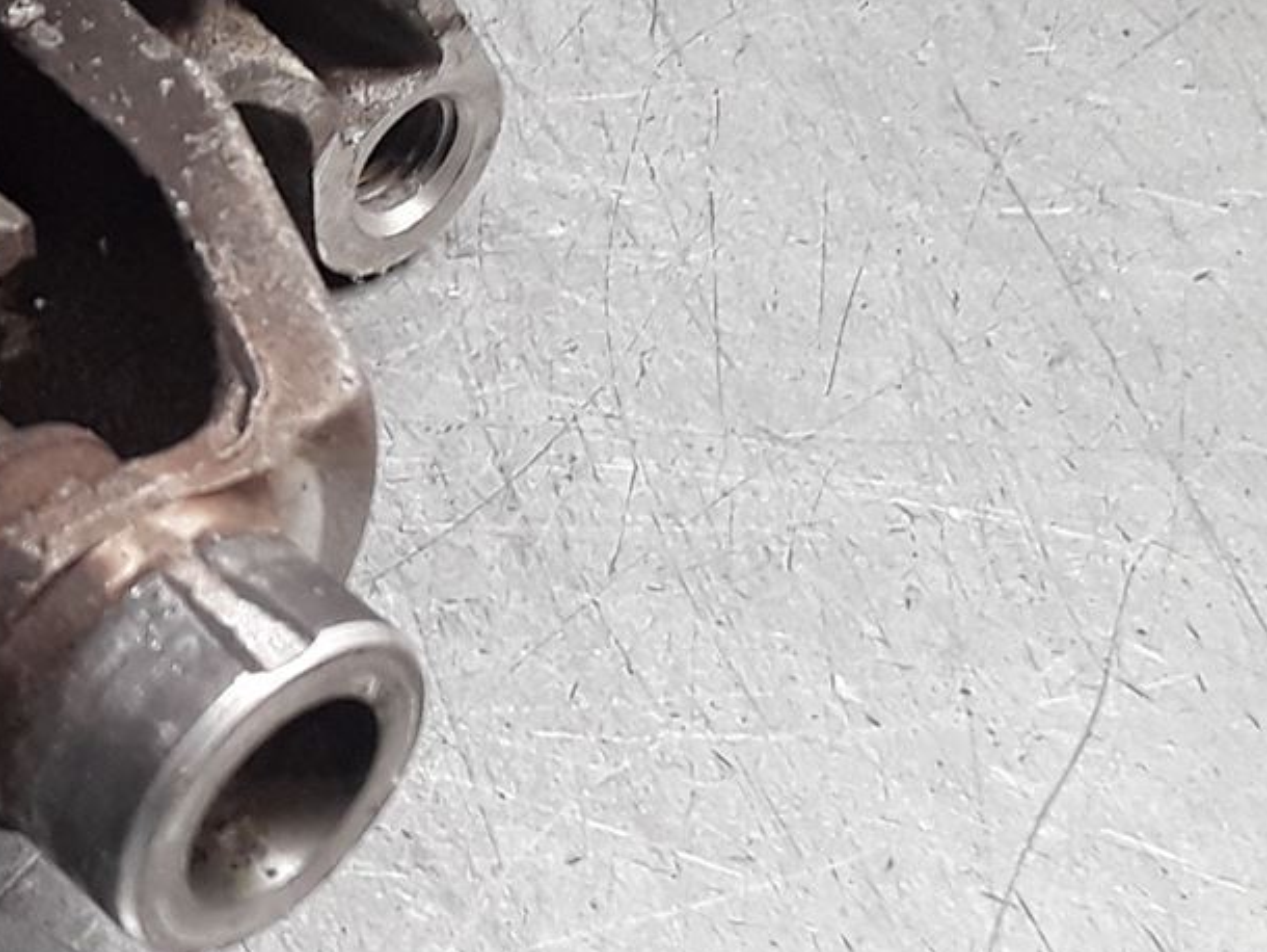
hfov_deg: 18.7
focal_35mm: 94
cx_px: -561
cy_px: 83
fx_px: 3442
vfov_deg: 15.5
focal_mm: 2.91
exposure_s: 1/50
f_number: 1.9
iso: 50
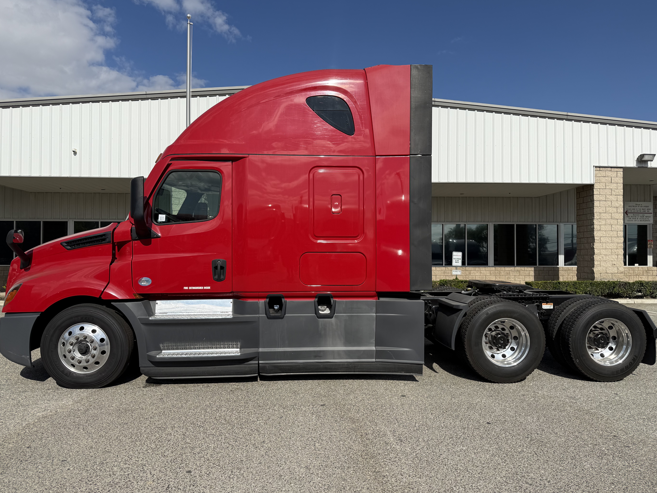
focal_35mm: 25
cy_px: 250
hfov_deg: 69.4
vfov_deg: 54.9
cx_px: 324
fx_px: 474
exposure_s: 1/6711
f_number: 1.78
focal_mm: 6.76
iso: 80
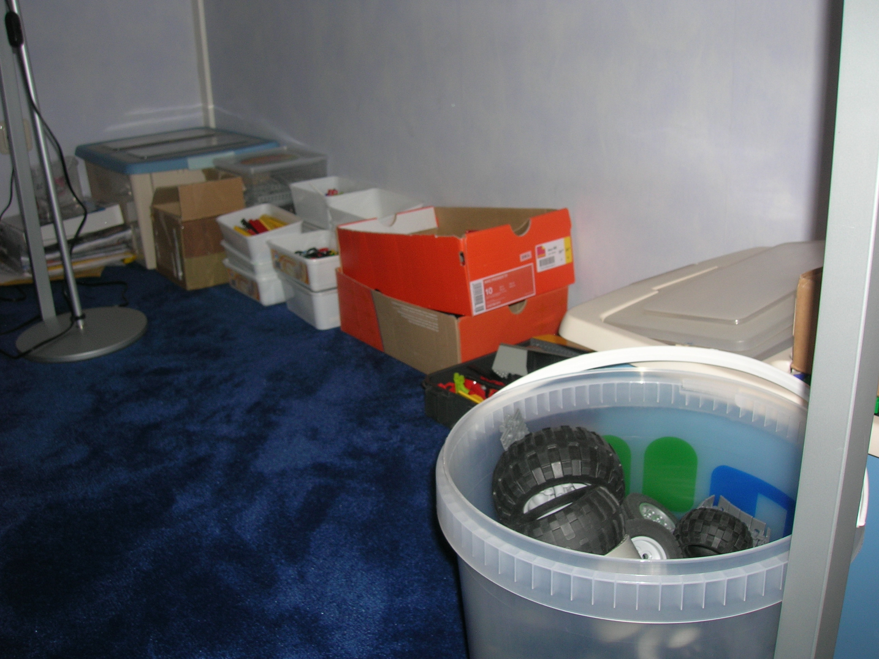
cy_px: 330
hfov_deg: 54.0
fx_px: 863
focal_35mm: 34
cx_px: 440
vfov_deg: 41.8
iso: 50
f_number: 4.9
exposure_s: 1/60.1
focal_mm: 5.7
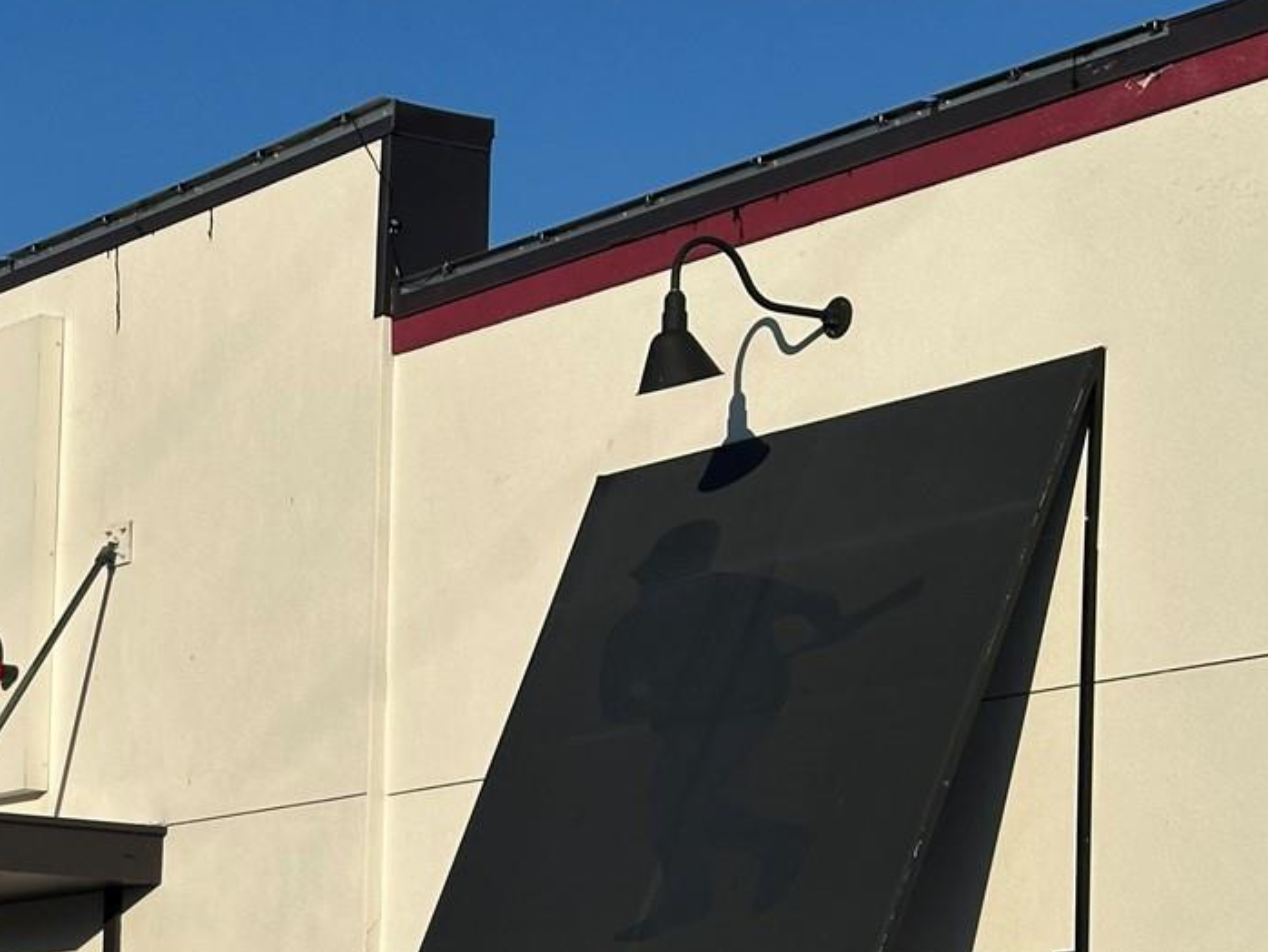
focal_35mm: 110
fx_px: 4031
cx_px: -156
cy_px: 1065
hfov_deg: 17.2
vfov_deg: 13.2
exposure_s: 1/8929
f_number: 1.78
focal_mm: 6.86
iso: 64
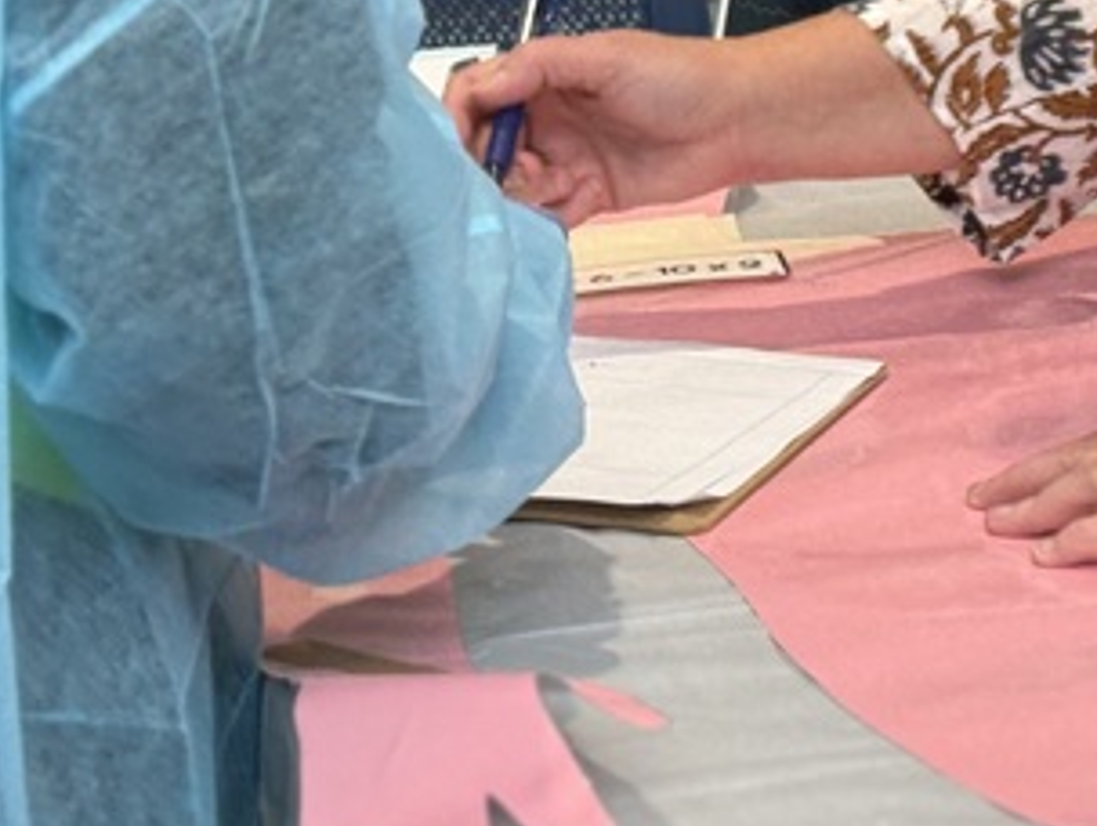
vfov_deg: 8.9
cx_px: 558
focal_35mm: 162
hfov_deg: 12.2
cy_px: -464
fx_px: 5140
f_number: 1.78
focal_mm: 6.76
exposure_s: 1/60
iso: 50
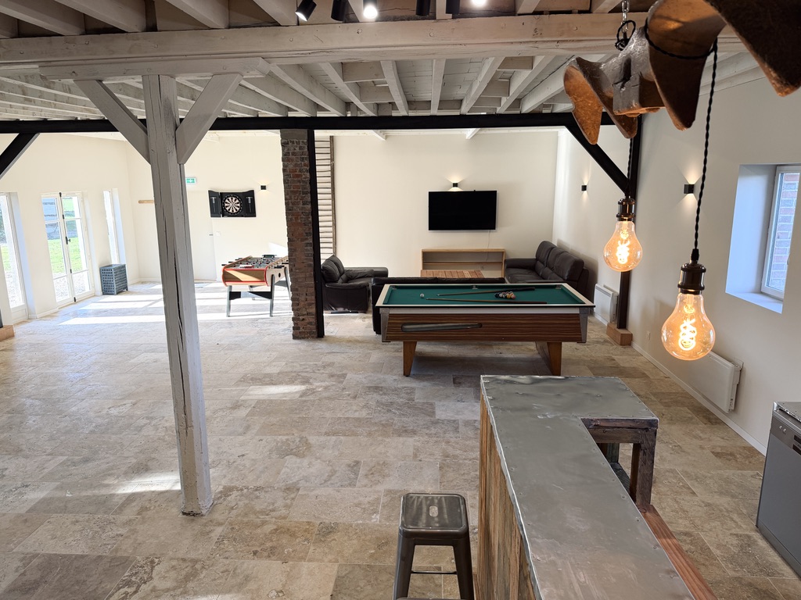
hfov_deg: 71.6
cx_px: 400
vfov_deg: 56.8
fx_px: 555
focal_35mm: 24
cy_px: 300
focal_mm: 6.76
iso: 64
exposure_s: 1/100
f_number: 1.78
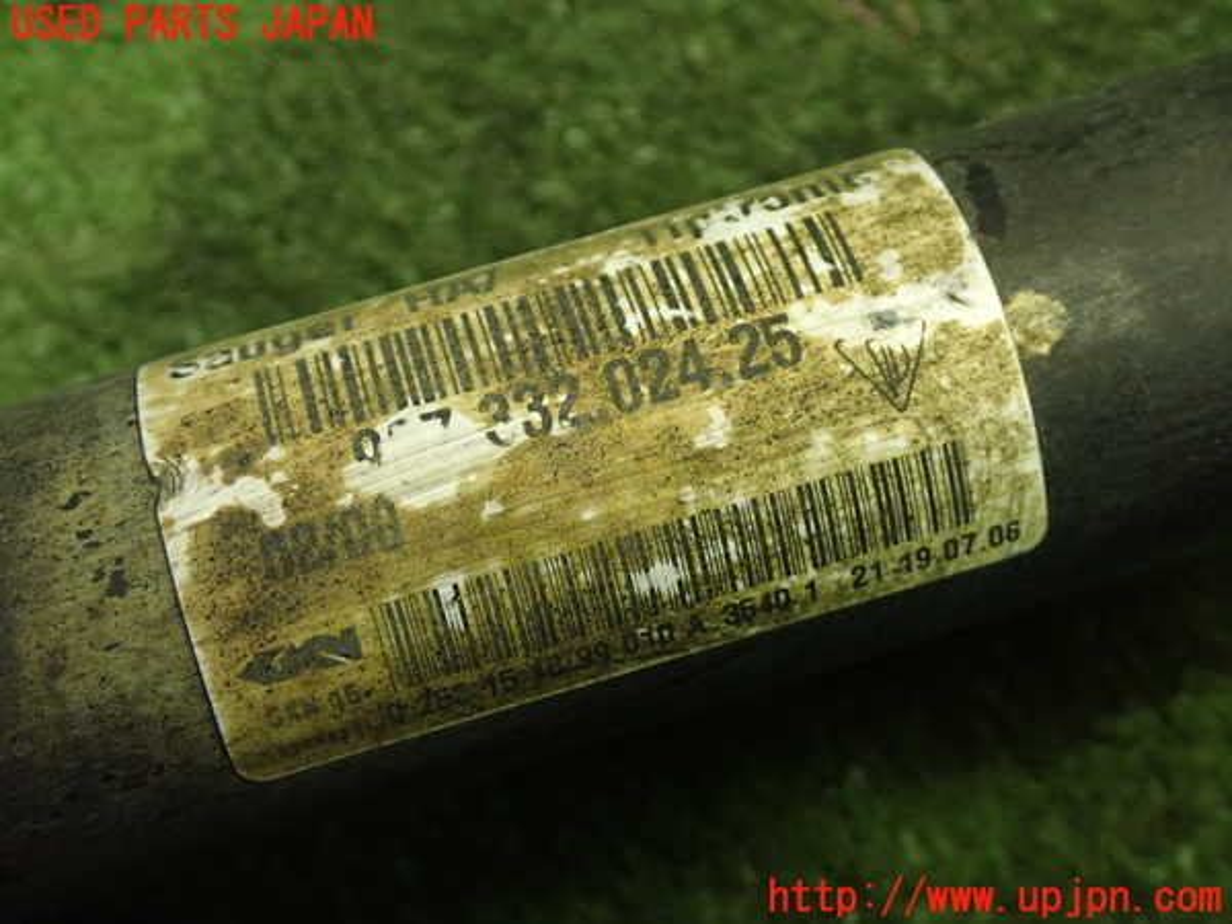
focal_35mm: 54
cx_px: 616
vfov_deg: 27.0
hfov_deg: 35.5
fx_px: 1922
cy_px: 462
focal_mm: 9.65
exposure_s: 1/40
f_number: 3.3
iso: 800
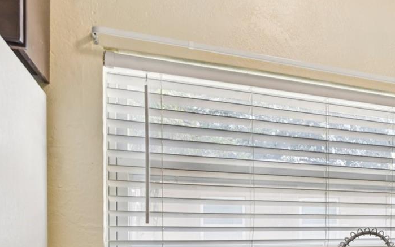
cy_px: 228
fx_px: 452
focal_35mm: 42
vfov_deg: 29.2
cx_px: 423
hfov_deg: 39.6
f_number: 8
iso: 400
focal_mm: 18
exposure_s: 1/20
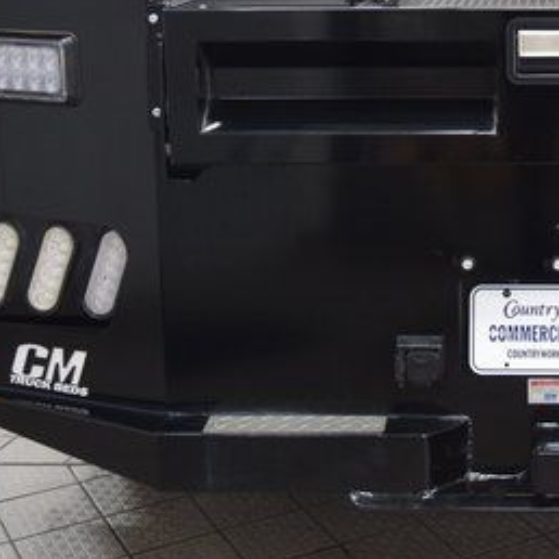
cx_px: 563
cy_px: 112
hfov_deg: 21.9
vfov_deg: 22.5
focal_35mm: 76
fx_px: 1389
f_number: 4.5
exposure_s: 1/60
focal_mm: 24
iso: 1600
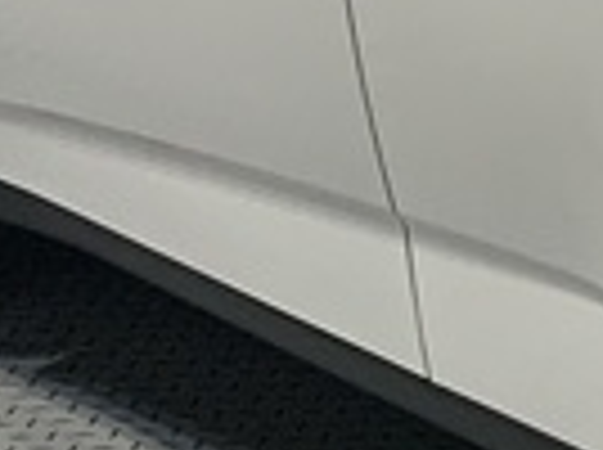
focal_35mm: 208
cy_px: 117
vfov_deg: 7.1
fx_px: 3617
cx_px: 1210
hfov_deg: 9.0
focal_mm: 3
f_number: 1.8
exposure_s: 1/120
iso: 64
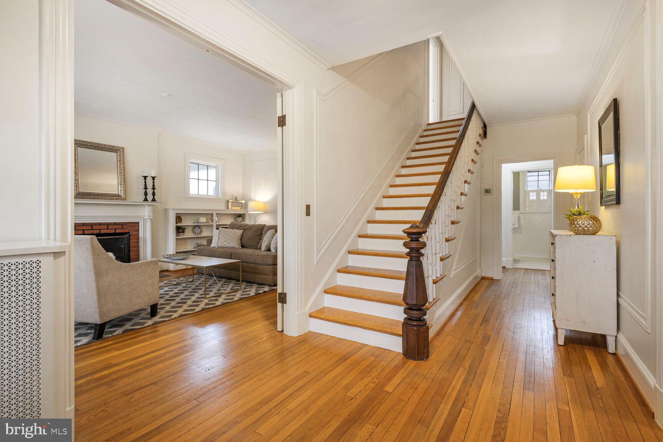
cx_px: 332
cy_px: 221
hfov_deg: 96.7
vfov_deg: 73.7
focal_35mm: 16
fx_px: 295
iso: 200
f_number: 7.1
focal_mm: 16
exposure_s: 1/5
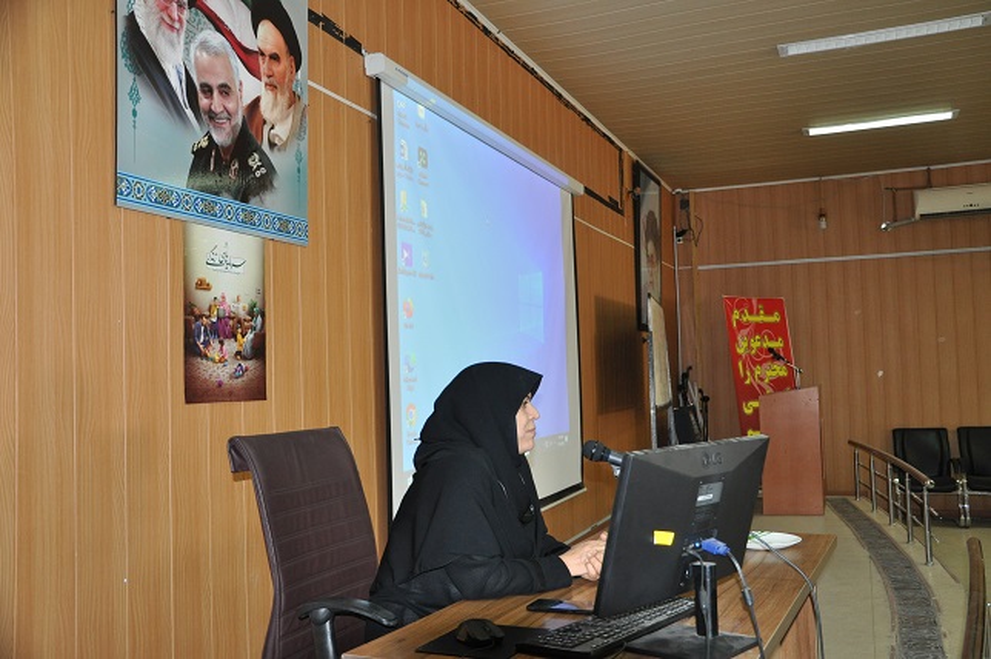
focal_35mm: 33
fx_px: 907
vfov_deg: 39.9
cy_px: 330
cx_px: 496
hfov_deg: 57.3
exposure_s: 1/60
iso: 800
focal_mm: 22
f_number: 4
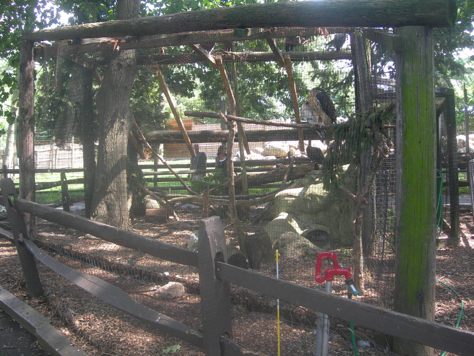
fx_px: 520
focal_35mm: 38
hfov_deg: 49.0
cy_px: 178
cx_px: 237
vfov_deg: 37.7
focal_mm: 7.8
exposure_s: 1/52.4
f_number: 2.8
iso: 50
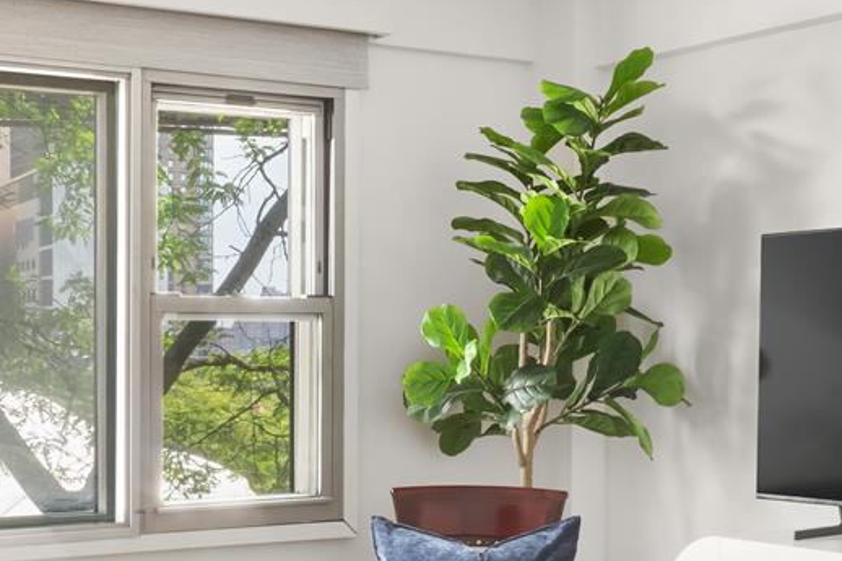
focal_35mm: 63
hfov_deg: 31.9
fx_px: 1473
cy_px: 488
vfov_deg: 21.2
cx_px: 364
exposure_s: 1/2
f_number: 22
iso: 500
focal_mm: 17
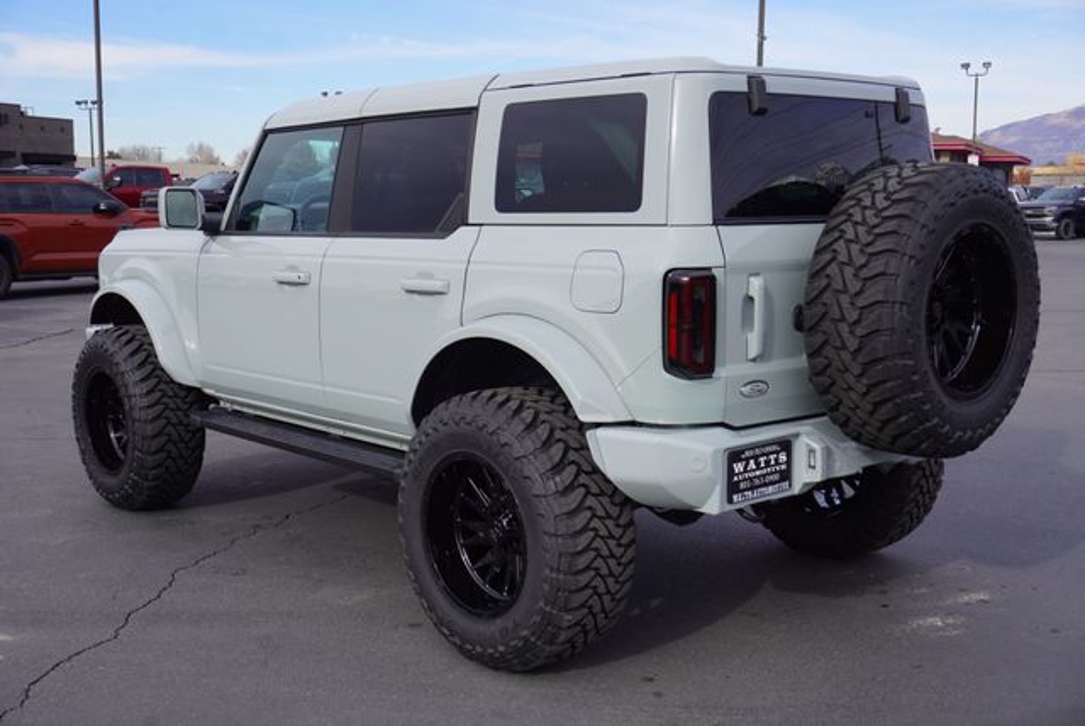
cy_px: 363
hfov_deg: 46.4
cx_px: 542
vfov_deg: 32.0
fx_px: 1267
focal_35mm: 42
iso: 100
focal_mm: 28
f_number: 9
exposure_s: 1/125
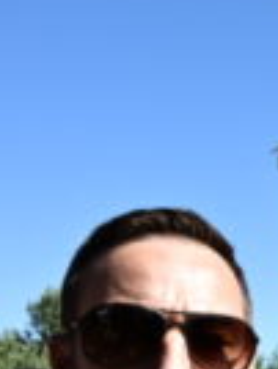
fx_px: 1099
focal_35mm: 103
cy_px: 376
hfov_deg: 11.9
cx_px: 647
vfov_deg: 18.5
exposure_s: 1/800
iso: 100
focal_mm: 24
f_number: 5
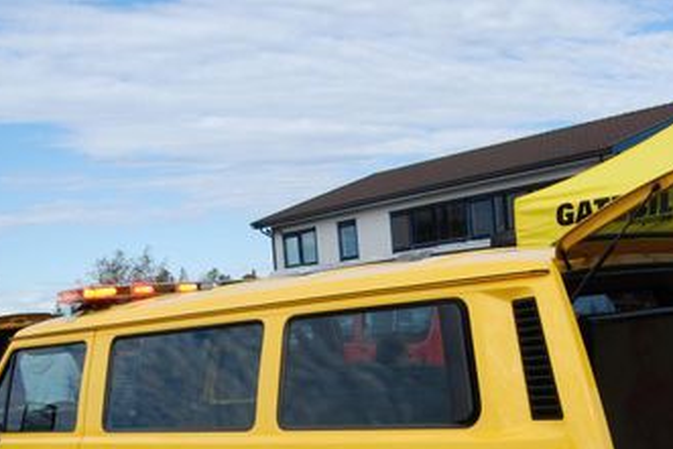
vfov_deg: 23.0
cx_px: 441
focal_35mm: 58
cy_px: 368
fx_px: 1085
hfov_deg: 34.2
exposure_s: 1/500
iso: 500
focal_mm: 20
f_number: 11
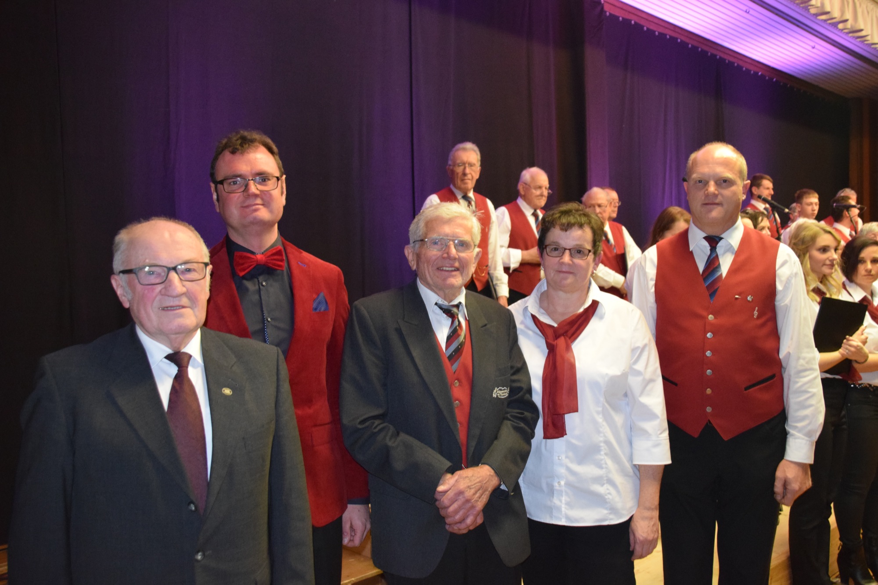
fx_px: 768
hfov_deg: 59.5
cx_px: 439
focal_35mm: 32
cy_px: 292
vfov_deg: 41.7
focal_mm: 21
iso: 3200
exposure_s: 1/60
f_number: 3.8
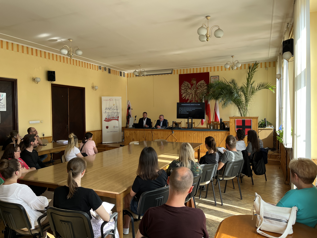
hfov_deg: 67.3
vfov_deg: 53.1
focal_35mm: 26
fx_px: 238
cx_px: 158
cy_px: 119
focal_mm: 5.1
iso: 32
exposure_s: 1/143
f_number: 1.6
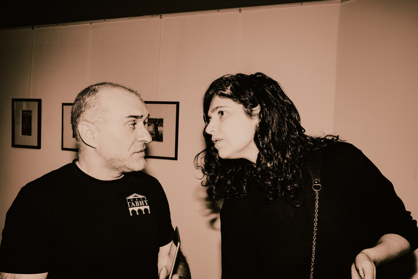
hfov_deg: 55.1
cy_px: 140
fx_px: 401
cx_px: 209
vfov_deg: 38.4
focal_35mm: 34
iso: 320
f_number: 11
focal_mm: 34.5
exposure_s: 1/100
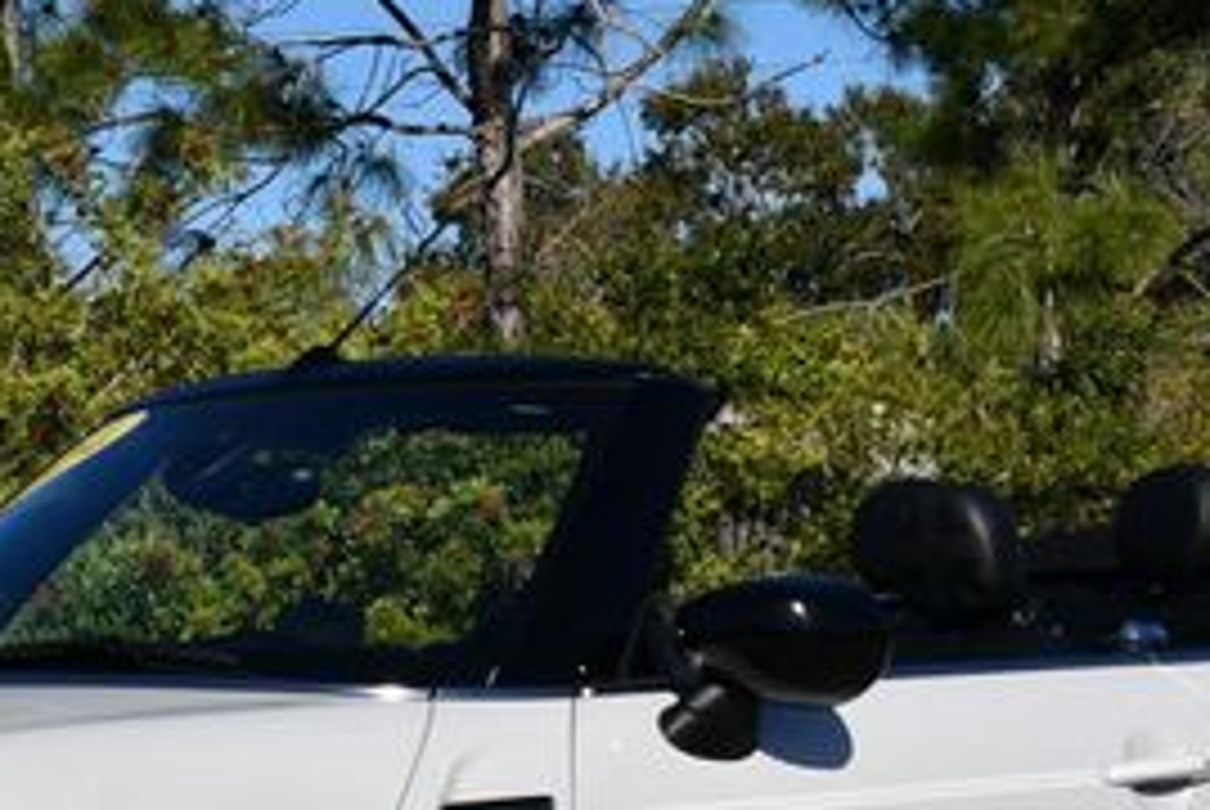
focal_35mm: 133
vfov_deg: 10.3
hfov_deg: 15.4
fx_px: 4475
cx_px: 391
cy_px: 729
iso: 100
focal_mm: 28
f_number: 10
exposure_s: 1/400
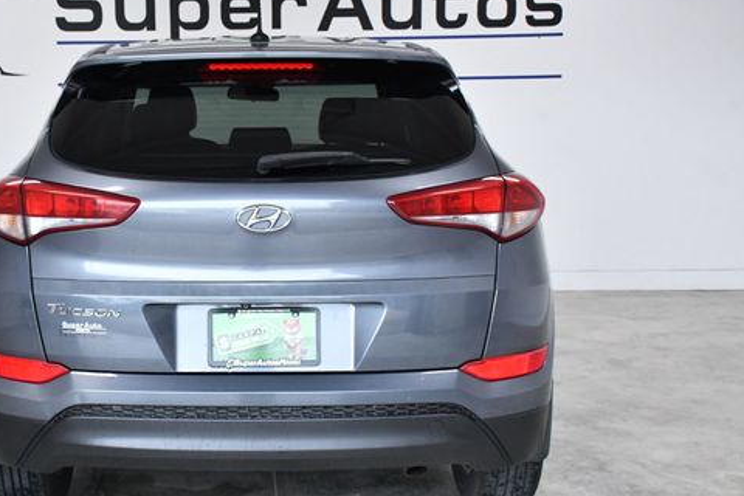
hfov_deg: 33.1
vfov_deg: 22.6
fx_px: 1240
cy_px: 257
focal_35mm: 60
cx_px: 251
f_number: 9
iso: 2500
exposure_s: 1/320
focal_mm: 30
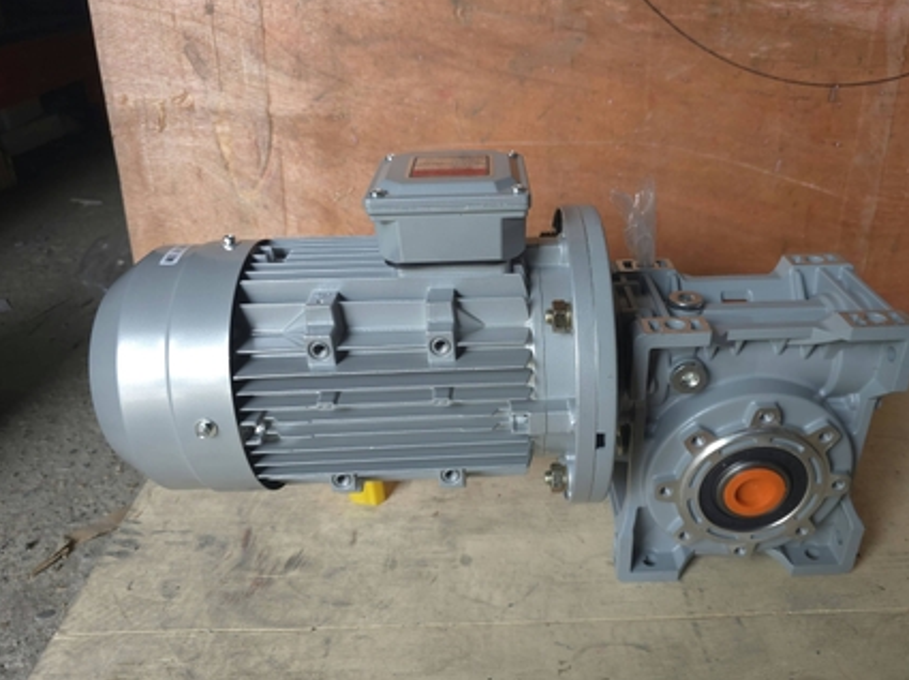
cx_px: 503
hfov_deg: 67.2
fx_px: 682
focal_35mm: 26
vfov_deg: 53.0
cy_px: 351
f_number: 1.7
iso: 64
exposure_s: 1/60
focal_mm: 6.3
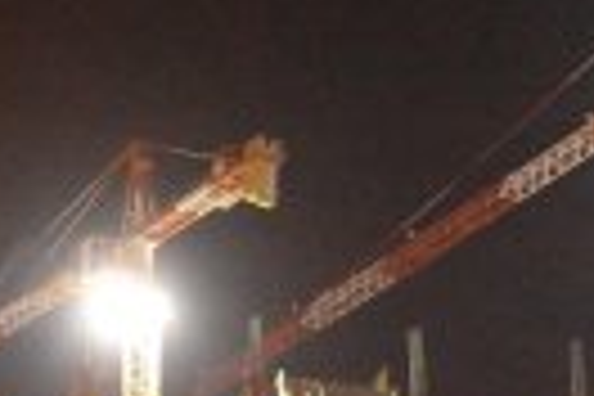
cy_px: 374
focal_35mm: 209
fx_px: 3448
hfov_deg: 9.8
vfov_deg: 6.6
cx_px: 531
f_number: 4
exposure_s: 1/40
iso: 12800
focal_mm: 30
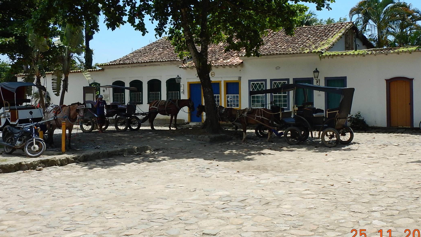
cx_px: 228
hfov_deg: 46.3
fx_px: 491
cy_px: 98
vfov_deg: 27.1
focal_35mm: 44
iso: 125
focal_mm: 6.6
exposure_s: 1/800
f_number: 4.2
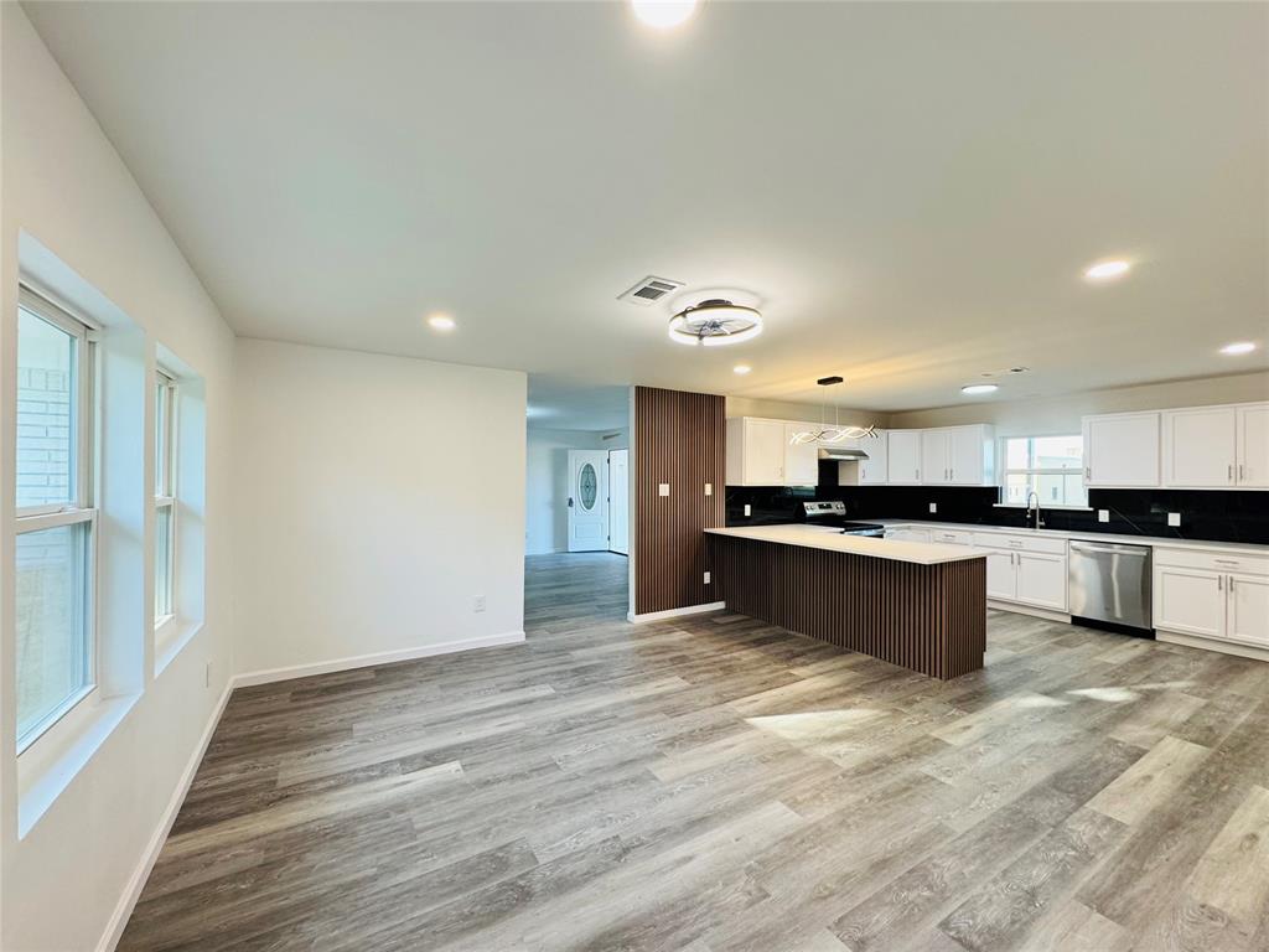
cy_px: 476
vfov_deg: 85.7
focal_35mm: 14
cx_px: 634
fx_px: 513
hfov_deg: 102.1
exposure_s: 1/60
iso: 200
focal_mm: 2.22
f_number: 2.2
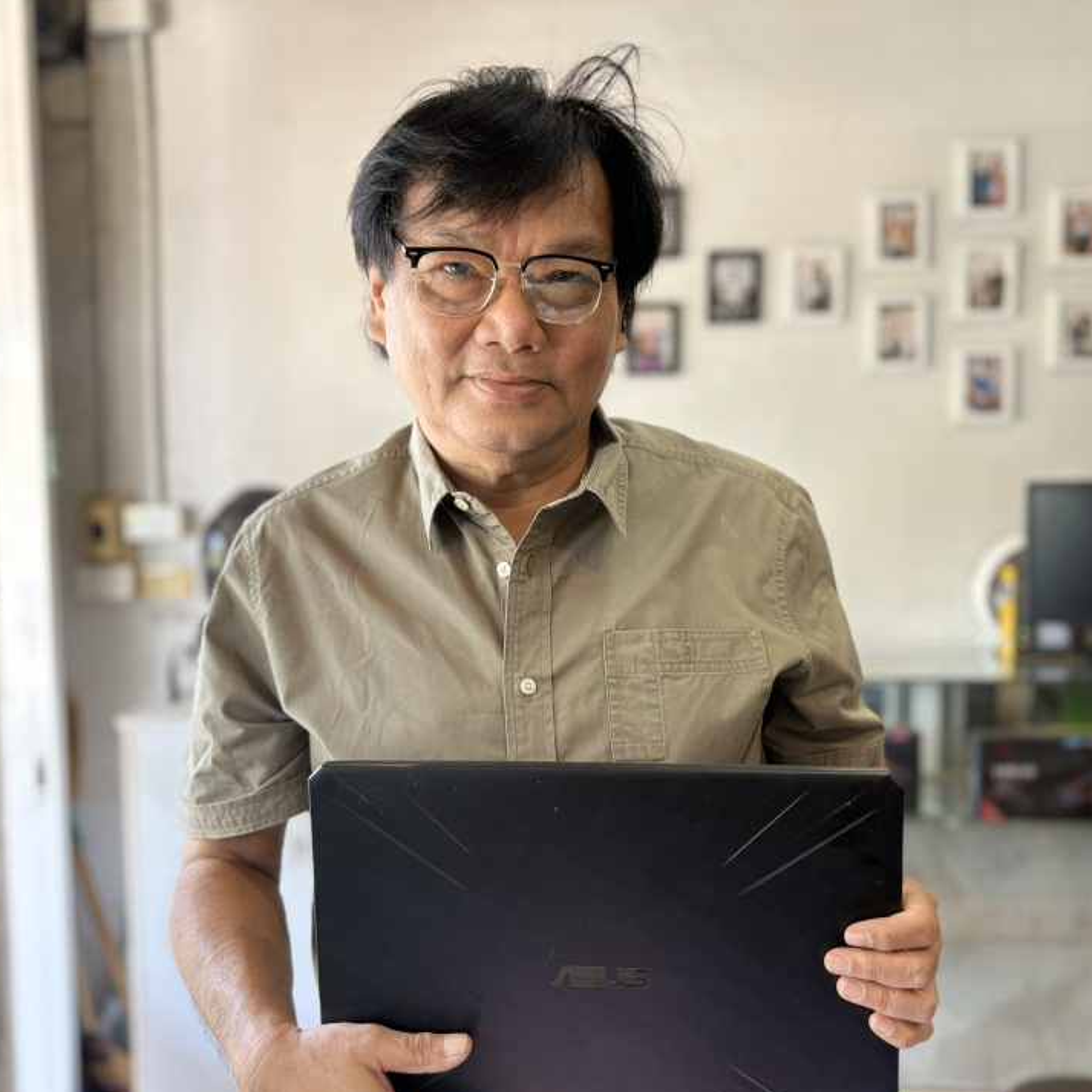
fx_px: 1178
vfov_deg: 49.7
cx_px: 542
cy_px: 599
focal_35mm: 33
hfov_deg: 49.7
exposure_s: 1/50
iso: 100
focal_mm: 5.96
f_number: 1.6
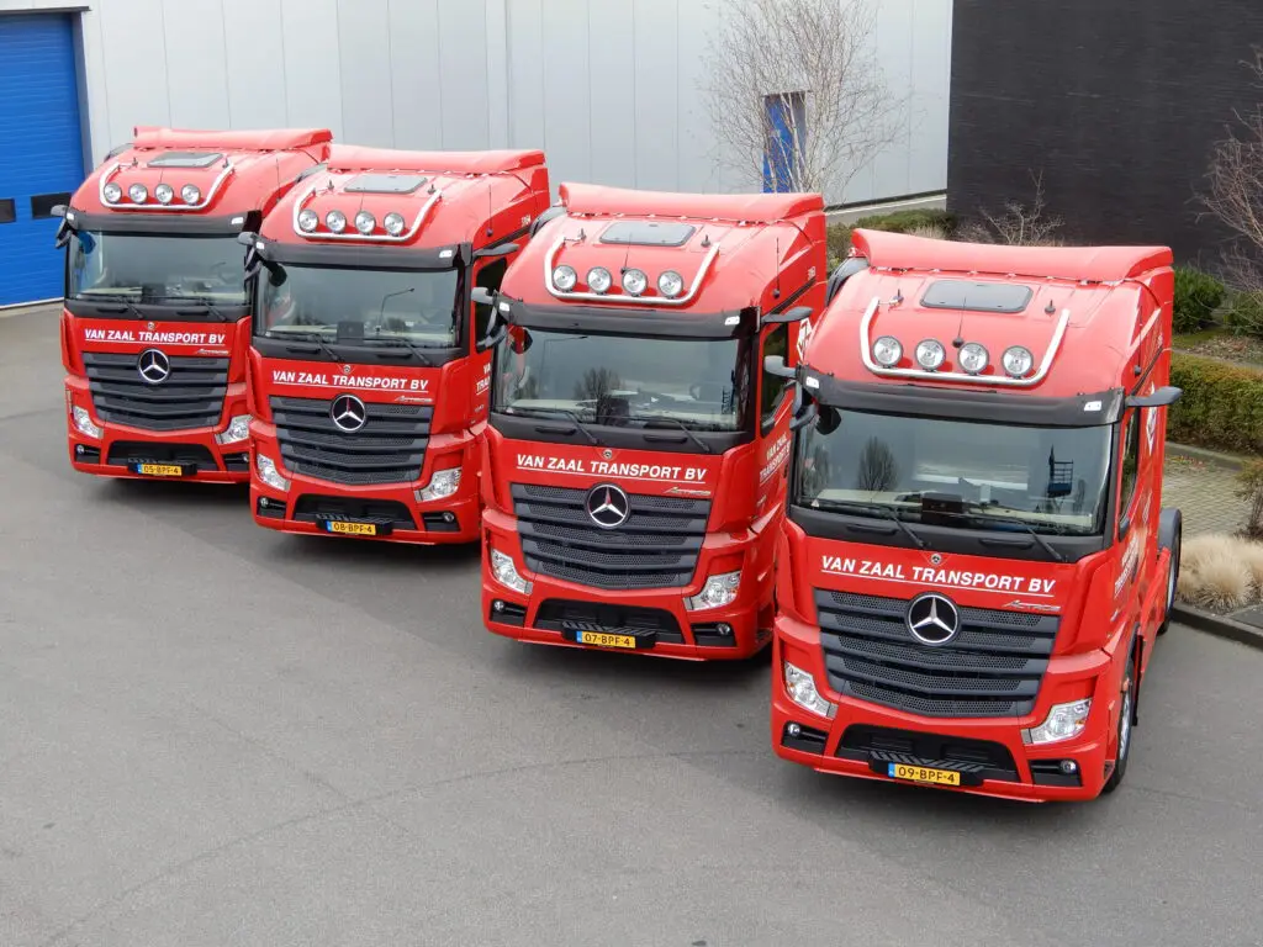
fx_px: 2080
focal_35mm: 57
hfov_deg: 33.8
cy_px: 474
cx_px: 632
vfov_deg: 25.7
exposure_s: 1/100
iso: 80
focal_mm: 10.2
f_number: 4.5
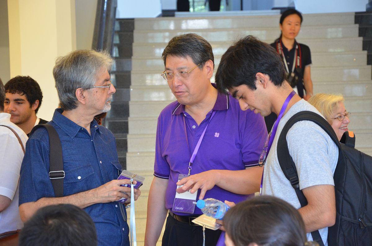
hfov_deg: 17.1
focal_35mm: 120
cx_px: 186
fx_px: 1238
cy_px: 123
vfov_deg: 11.4
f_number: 5.3
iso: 1600
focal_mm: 80
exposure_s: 1/30
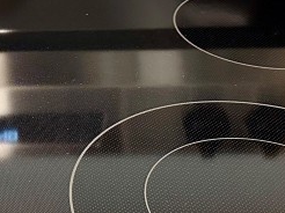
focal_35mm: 100
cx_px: -5
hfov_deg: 19.1
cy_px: 90
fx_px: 823
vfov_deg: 14.8
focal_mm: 6.86
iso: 800
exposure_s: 1/40
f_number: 1.78
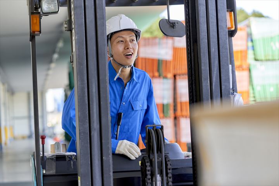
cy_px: 93
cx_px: 140
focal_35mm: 85
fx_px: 659
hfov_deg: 23.9
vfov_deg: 16.1
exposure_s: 1/250
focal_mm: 85
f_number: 3.5
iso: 200
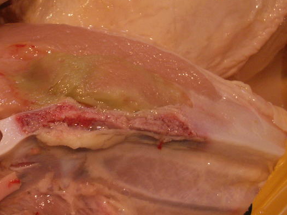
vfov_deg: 24.4
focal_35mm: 60
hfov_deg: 31.5
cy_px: 120
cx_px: 67
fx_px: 498
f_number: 2.8
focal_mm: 5.86
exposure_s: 1/30
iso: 160
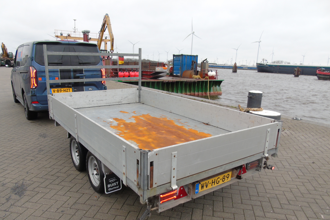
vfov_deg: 47.8
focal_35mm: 27
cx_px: 159
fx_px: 247
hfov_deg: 67.4
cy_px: 123
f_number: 3.4
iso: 80
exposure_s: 1/30
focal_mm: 4.4
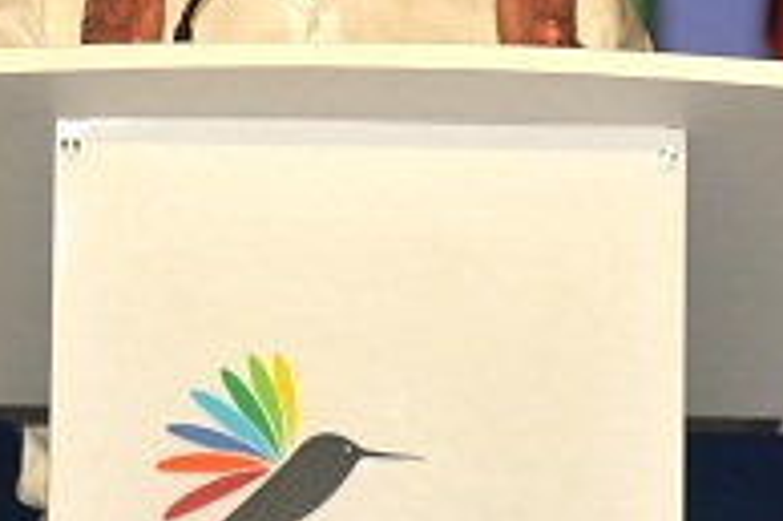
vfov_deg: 2.0
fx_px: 15103
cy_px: -28
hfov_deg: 3.0
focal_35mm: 695
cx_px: 371
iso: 200
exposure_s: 1/250
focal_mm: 200
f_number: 2.8
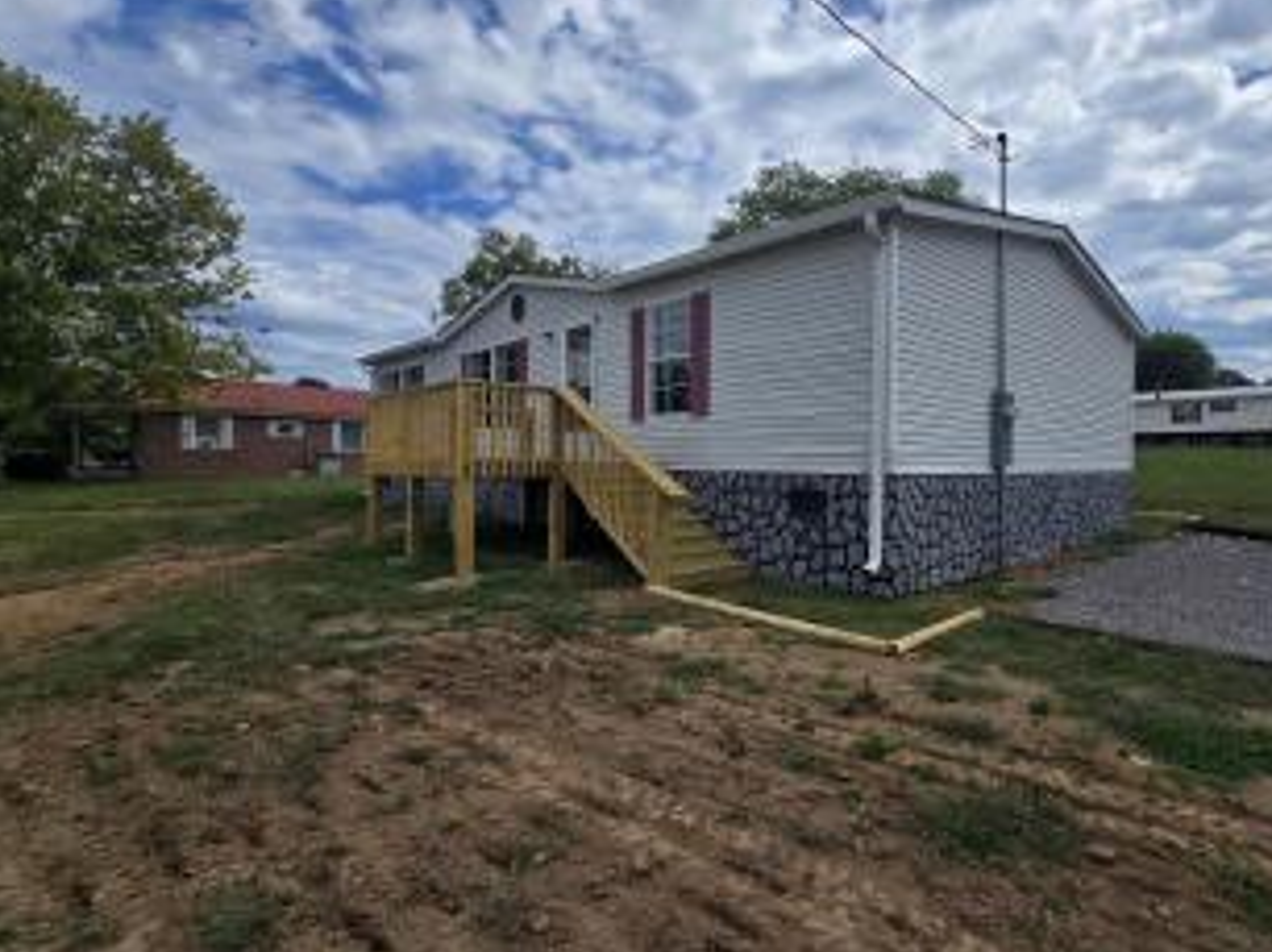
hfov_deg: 90.2
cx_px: 748
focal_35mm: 17
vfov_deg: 74.6
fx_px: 624
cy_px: 457
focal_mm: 2.2
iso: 50
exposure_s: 1/3531
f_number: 2.2
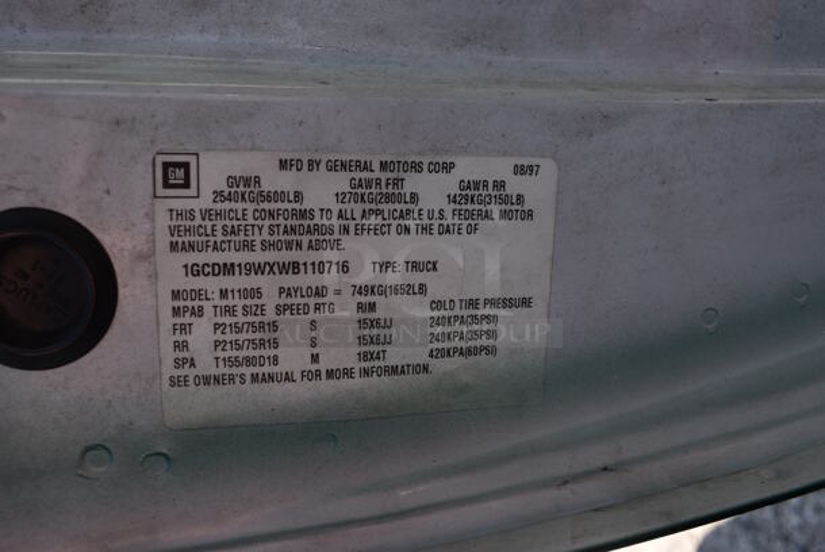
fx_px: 723
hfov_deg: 59.4
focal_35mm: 32
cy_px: 276
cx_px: 412
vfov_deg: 41.8
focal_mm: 21
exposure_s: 1/125
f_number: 8
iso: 100
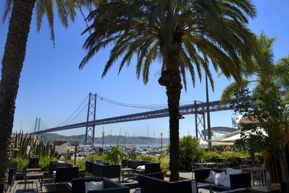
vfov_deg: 53.1
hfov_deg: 73.7
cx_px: 144
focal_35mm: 24
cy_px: 96
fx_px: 193
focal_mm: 24
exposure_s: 1/250
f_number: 11
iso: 100
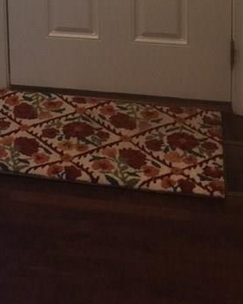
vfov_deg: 19.6
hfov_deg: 17.8
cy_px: -151
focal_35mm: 85
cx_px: 20
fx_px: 764
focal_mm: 4.15
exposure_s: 1/15
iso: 80
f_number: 2.2
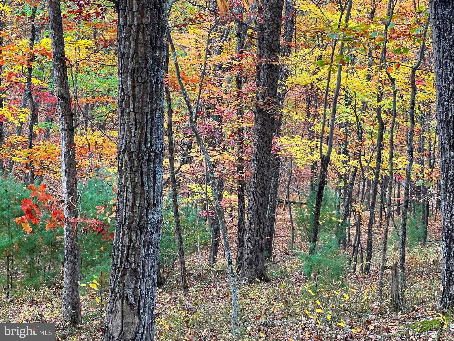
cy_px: 170
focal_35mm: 77
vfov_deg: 19.1
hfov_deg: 25.3
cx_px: 227
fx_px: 1010
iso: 125
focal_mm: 9
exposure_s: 1/99
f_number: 2.8
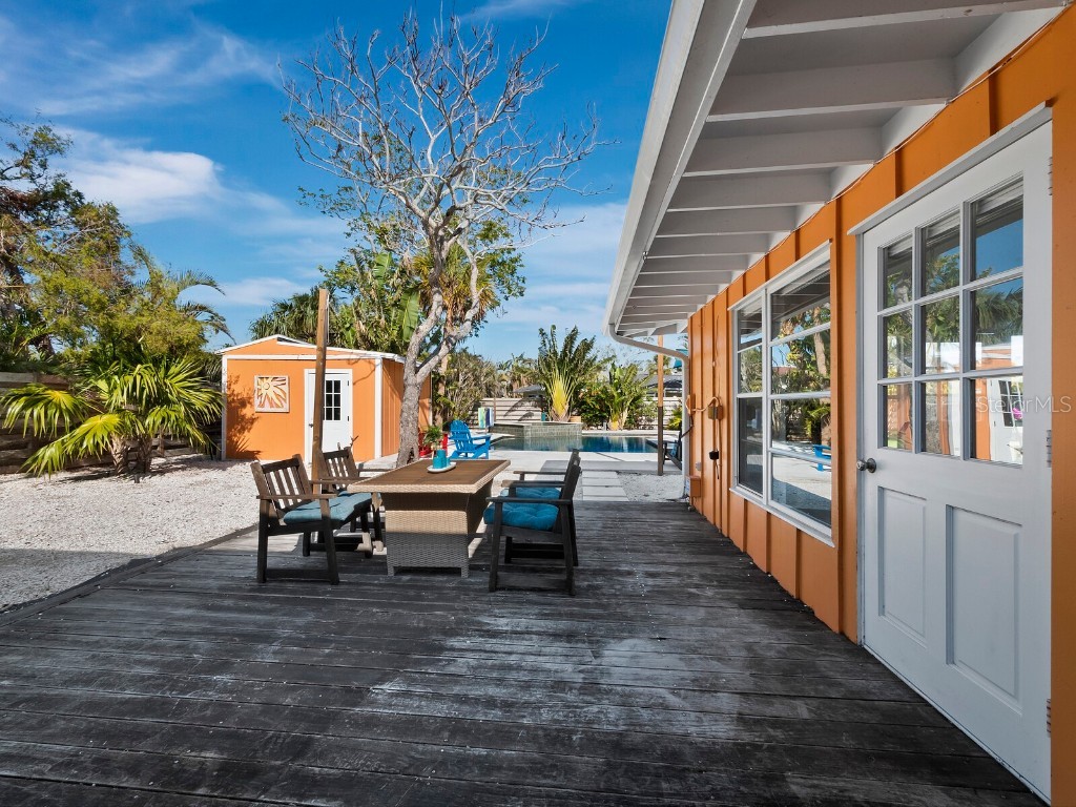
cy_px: 404
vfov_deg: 85.7
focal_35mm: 14
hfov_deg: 102.1
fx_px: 435
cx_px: 538
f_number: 11
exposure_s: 1/60
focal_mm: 7
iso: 400
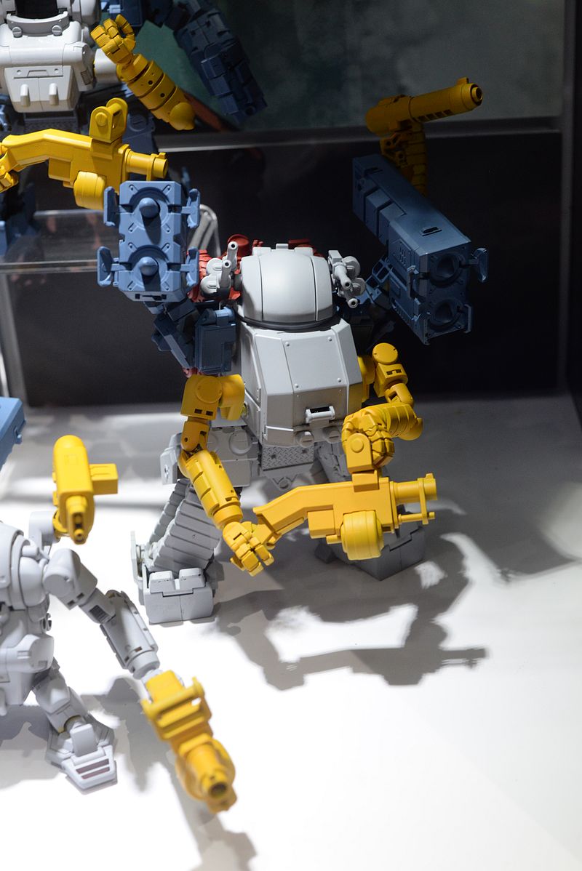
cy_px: 436
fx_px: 1211
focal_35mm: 50
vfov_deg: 39.6
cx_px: 291
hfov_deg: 27.0
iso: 2000
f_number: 6.3
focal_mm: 50
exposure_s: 1/100
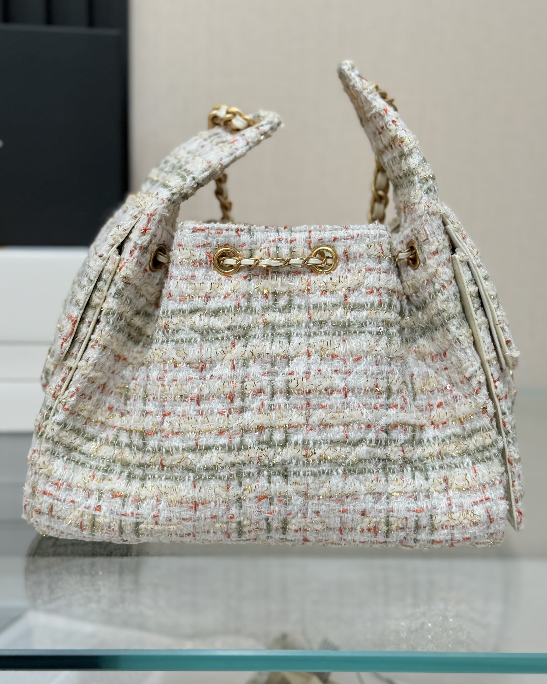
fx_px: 1032
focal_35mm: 51
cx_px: 272
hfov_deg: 29.7
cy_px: 320
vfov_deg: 36.6
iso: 64
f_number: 1.78
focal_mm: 6.76
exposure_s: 1/611
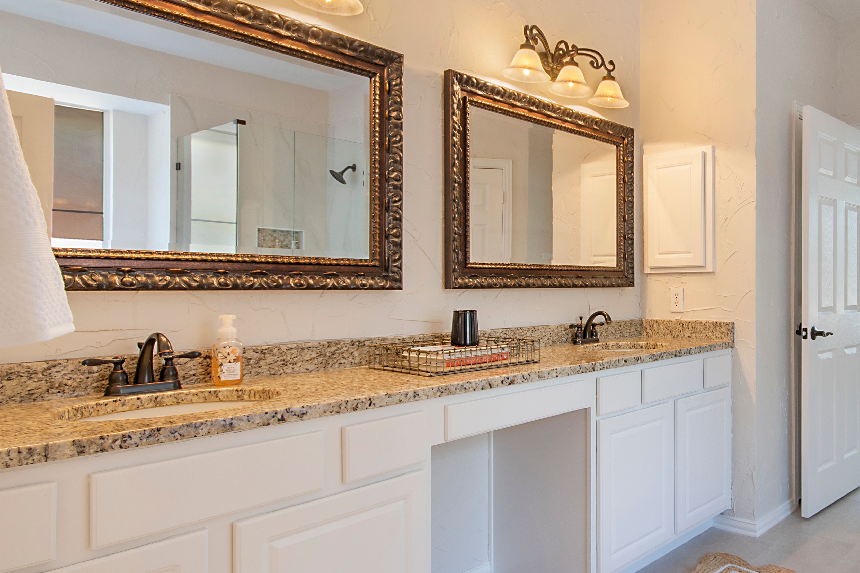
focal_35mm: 25
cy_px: 283
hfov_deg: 66.8
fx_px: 597
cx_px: 651
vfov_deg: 51.3
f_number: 11
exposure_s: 1/2.5
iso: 100
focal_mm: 10
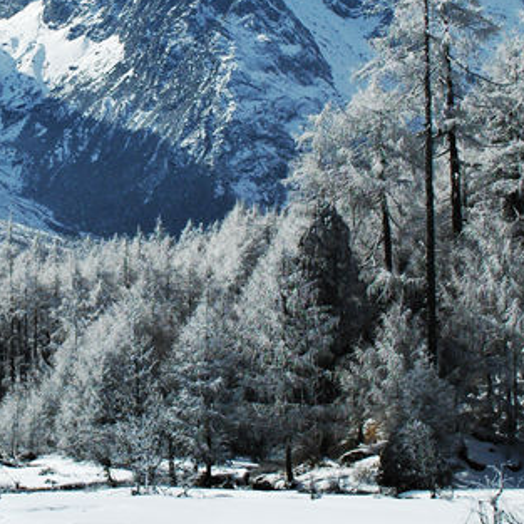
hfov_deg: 14.3
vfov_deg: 14.3
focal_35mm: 121
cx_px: 52
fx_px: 2075
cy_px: 141
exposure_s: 1/640
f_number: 13
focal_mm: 35
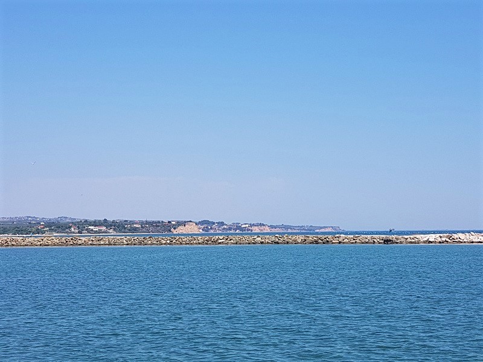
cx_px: 242
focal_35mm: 26
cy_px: 181
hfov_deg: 67.3
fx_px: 363
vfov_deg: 53.1
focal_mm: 4.2
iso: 40
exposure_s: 1/2744
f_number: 1.7
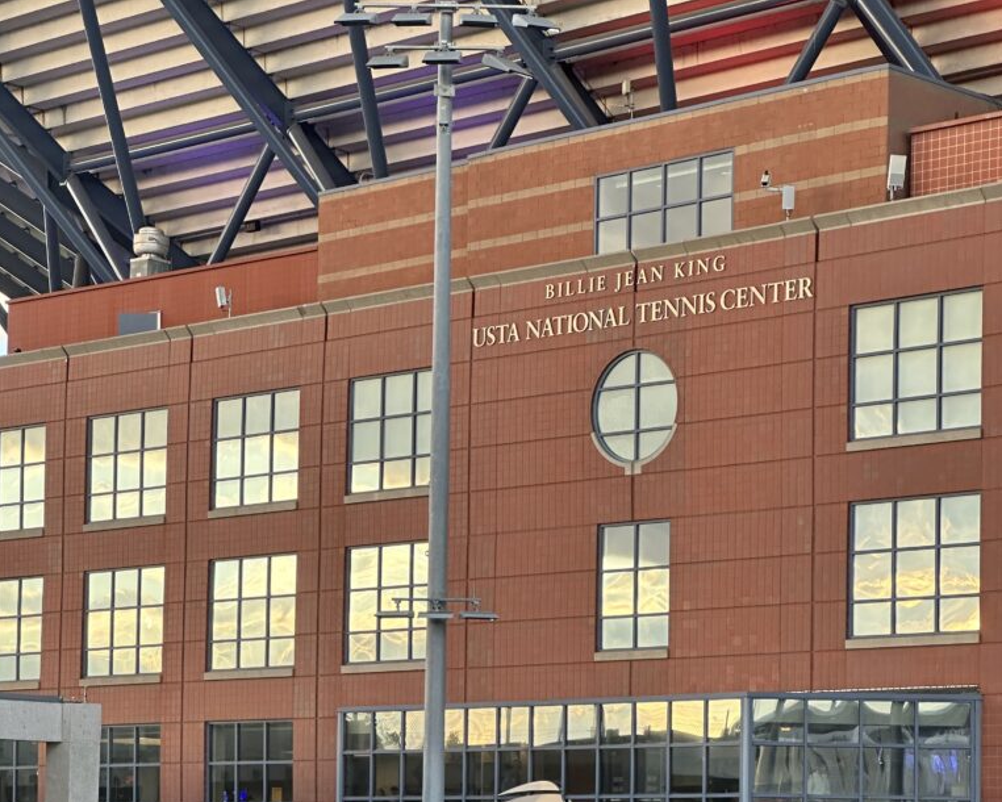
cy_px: 672
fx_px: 2996
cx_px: 502
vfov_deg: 15.1
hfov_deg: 19.0
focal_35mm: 101
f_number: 2.8
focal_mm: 9
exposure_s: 1/99
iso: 125
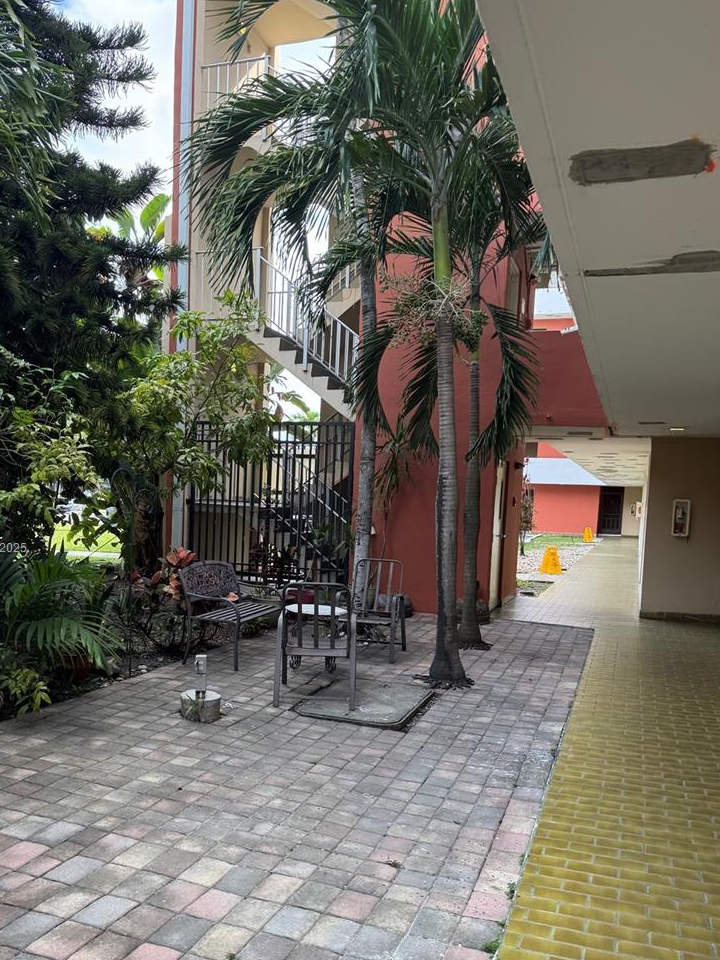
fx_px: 832
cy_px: 549
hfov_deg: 46.6
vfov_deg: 59.7
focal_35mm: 30
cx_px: 294
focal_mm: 6.76
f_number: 1.78
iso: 80
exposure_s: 1/284
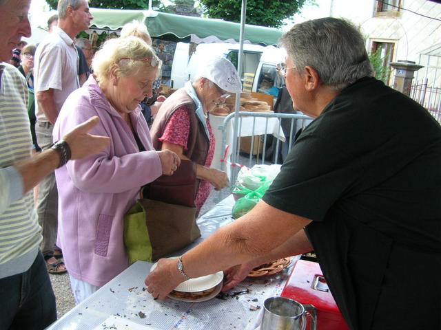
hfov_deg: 52.6
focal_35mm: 35
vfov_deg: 40.7
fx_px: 446
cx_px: 220
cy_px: 165
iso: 50
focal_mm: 5.8
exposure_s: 1/42.7
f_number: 2.8
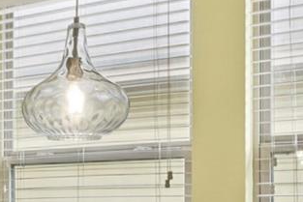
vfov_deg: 13.8
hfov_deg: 17.9
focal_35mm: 98
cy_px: 208
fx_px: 825
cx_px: -191
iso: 100
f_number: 6.7
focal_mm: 15
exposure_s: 1/15
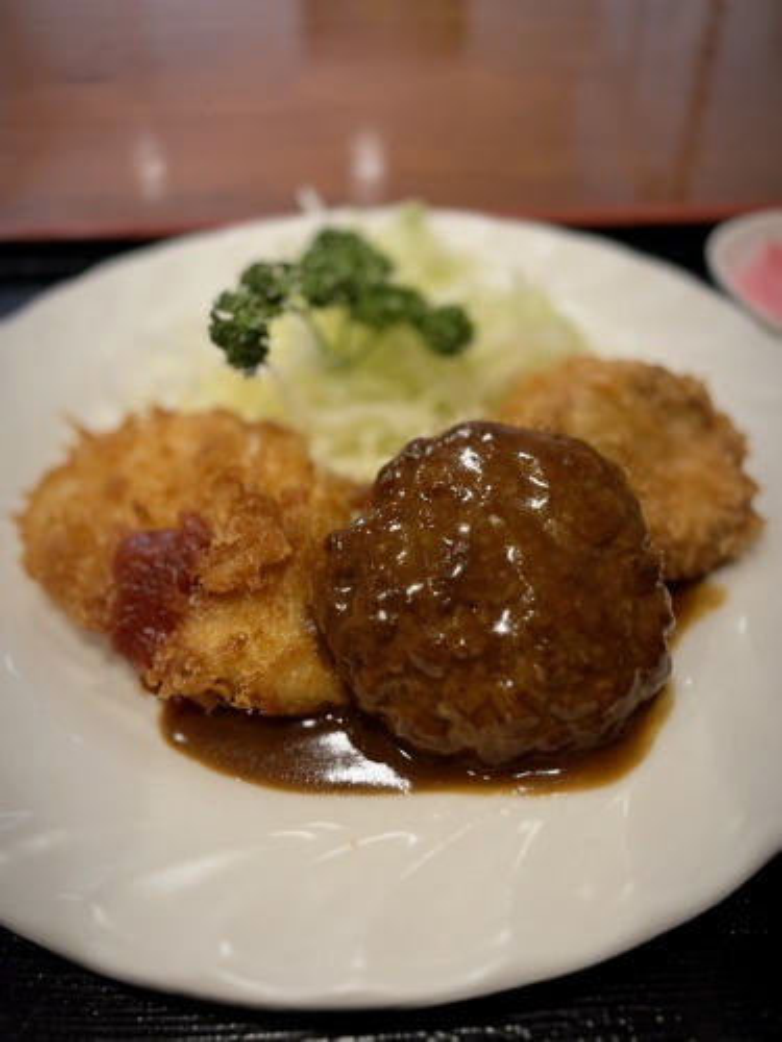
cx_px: 391
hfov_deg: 53.1
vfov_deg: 67.3
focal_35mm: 26
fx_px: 783
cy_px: 521
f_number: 1.6
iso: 160
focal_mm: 5.1
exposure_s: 1/50
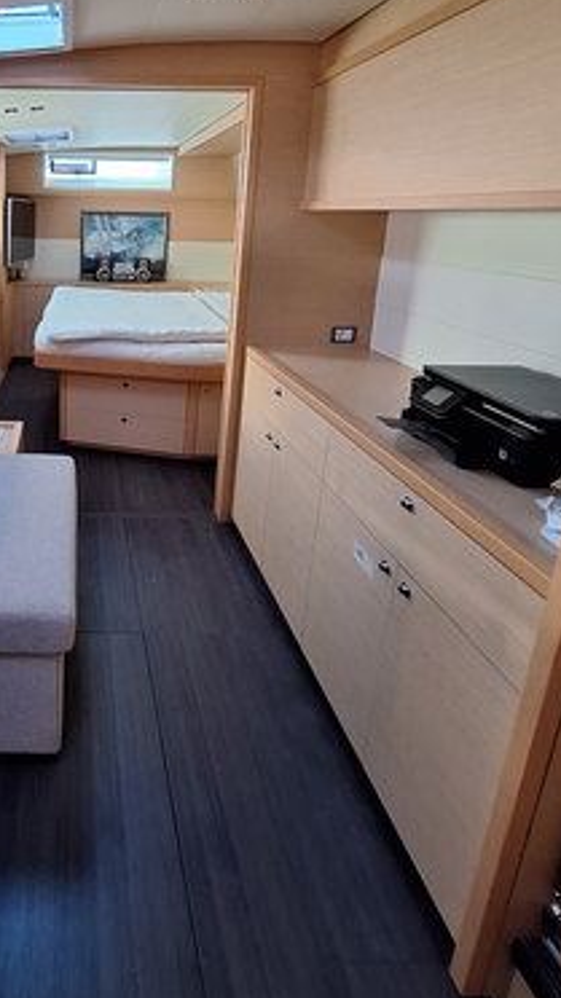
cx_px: 67
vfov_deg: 84.0
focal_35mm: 20
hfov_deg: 50.2
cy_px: 342
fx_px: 529
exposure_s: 1/25
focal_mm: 1.74
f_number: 2.2
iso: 160
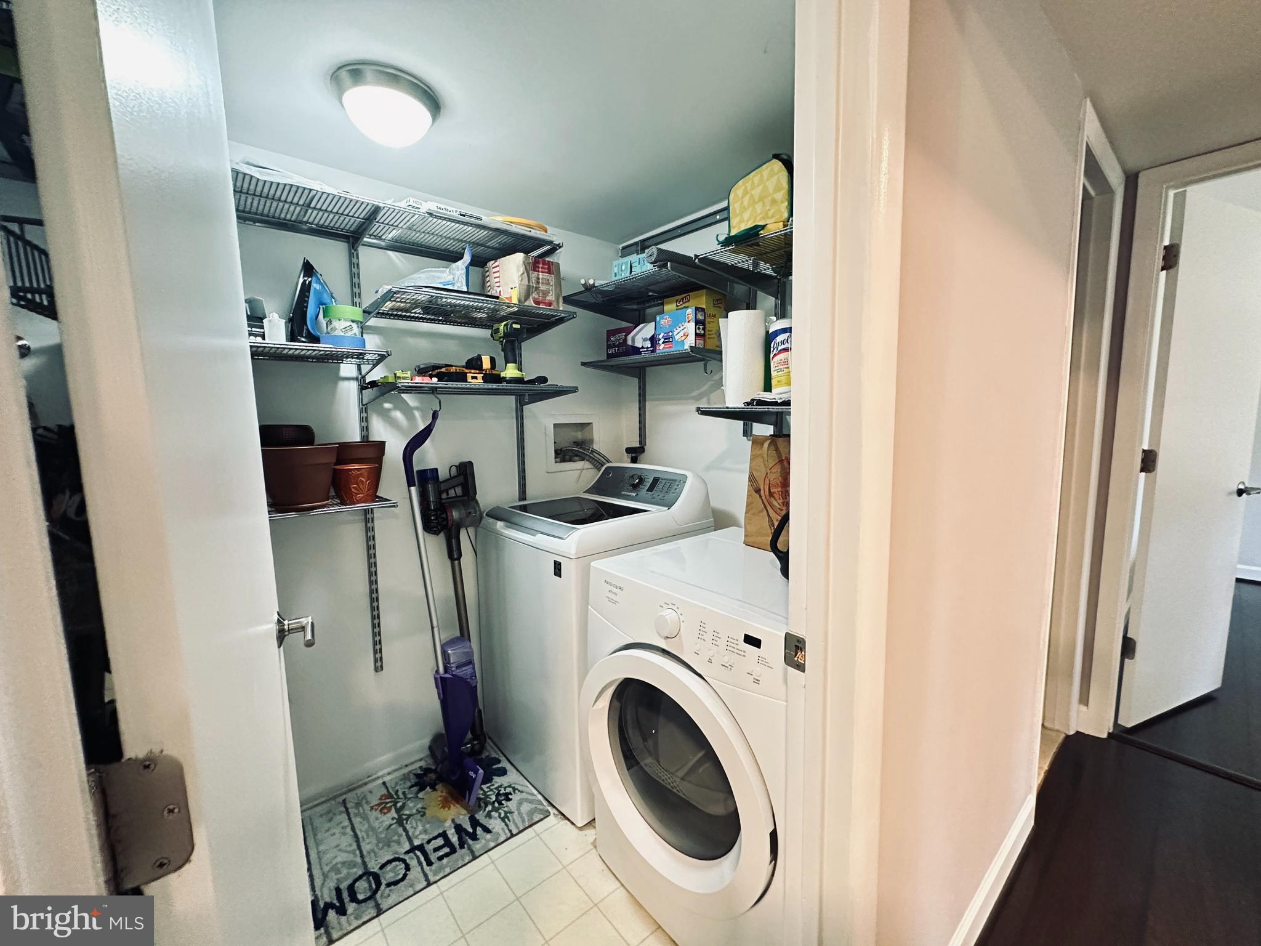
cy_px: 473
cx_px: 630
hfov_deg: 102.1
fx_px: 510
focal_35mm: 14
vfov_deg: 85.7
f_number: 2.2
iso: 1000
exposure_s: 1/60
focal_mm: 2.22
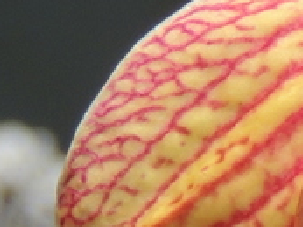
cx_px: 941
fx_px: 11019
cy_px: 140
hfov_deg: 1.6
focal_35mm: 1258
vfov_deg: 1.2
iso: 100
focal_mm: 30.3
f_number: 4.5
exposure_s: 1/320
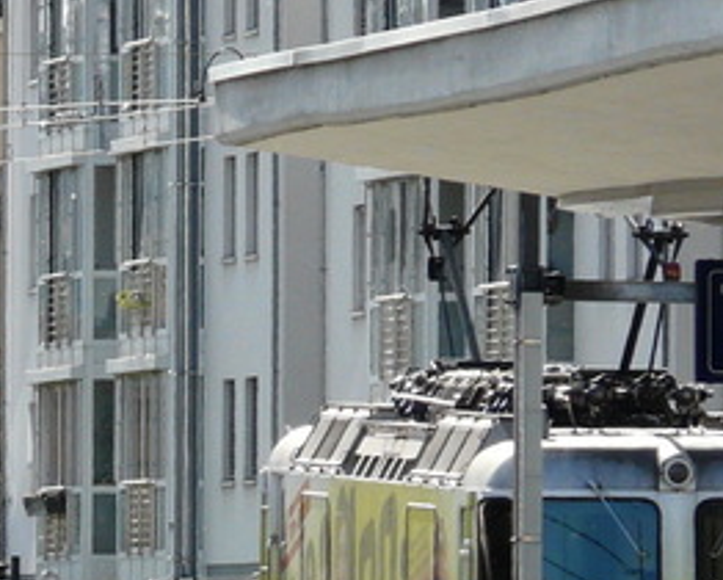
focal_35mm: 939
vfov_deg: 1.7
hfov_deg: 2.1
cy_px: 657
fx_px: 20108
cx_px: -395
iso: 100
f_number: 5.6
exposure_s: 1/320
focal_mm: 41.5
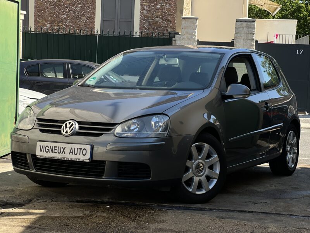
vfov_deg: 19.1
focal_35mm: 77
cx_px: 155
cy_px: 116
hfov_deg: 25.3
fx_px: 690
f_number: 2.8
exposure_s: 1/398
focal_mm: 9
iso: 32
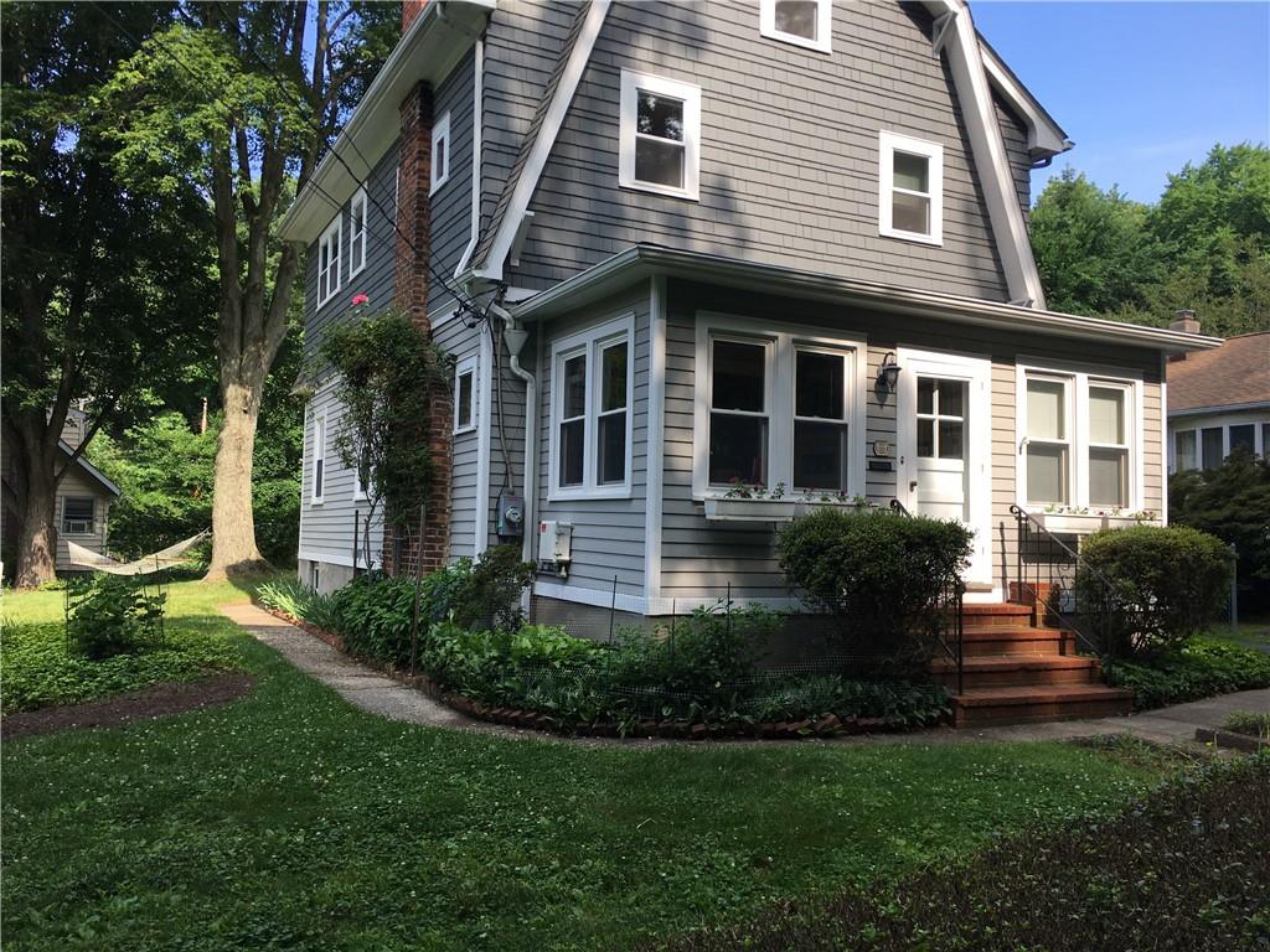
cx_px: 635
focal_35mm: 29
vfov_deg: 48.2
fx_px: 1064
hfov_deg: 61.7
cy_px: 476
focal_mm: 4.15
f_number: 2.2
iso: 25
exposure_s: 1/620
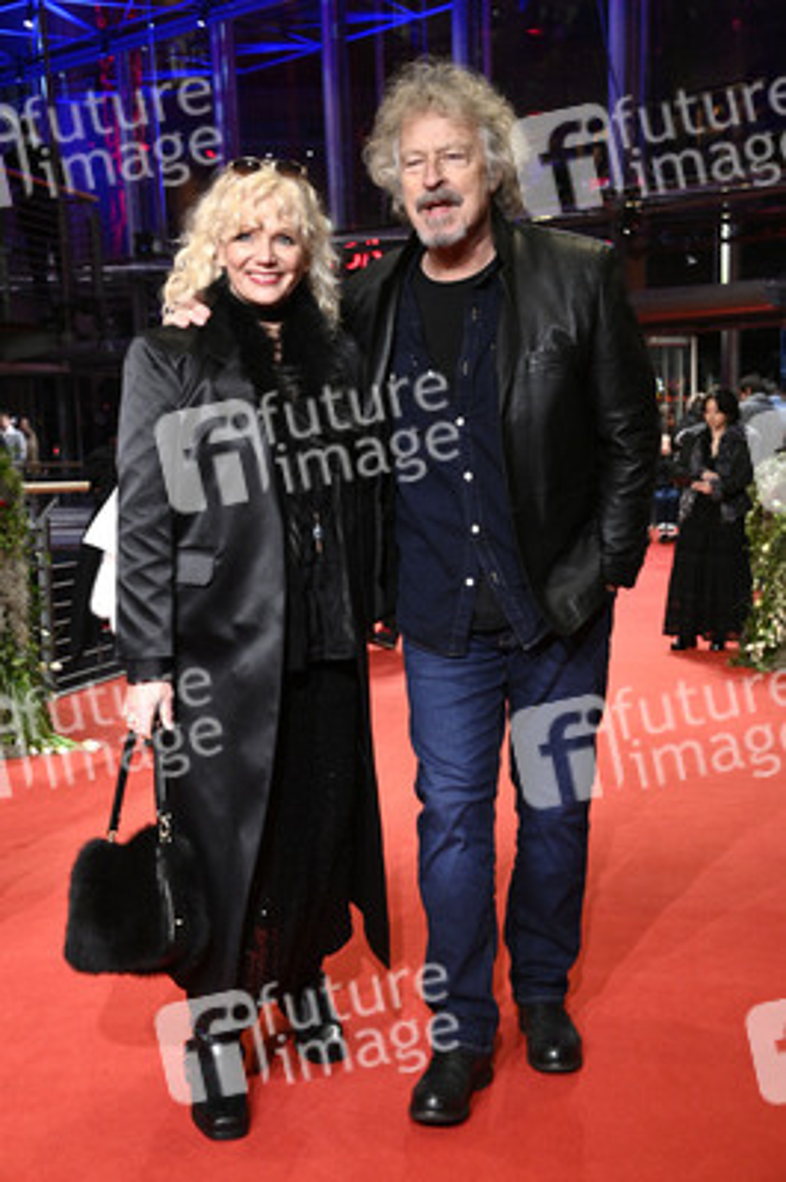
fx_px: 1575
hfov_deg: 28.0
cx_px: 393
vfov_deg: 41.1
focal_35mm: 48
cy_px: 591
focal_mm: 48
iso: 5000
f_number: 5
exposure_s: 1/200
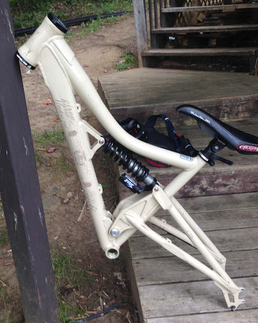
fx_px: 391
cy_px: 175
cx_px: 122
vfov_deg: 44.8
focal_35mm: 41
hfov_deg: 36.5
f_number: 2.4
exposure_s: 1/120
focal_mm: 4.12
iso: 50
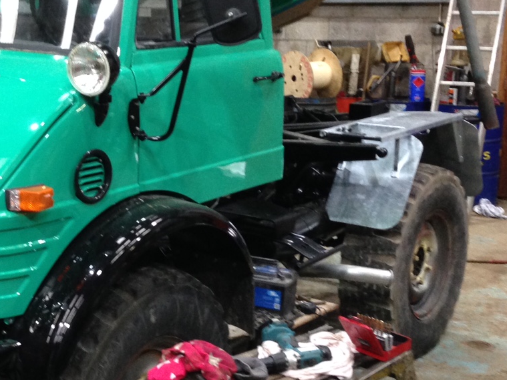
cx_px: 55
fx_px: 1040
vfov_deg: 20.7
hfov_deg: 26.5
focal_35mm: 71
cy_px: 182
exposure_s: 1/20
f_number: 2.4
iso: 200
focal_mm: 4.12
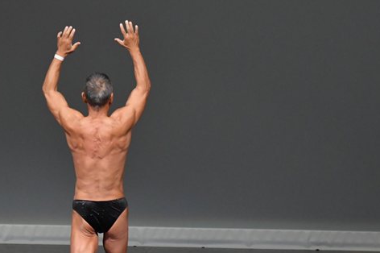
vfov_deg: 2.9
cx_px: 134
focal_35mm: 468
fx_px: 4936
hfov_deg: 4.4
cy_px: 195
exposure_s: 1/400
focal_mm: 190
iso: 4000
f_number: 5.6
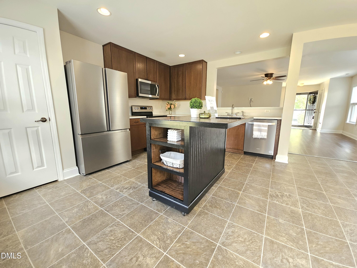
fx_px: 134
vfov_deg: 89.9
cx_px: 178
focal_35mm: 13
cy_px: 134
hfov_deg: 106.2
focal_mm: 2.2
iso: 160
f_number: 2.2
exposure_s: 1/60.2
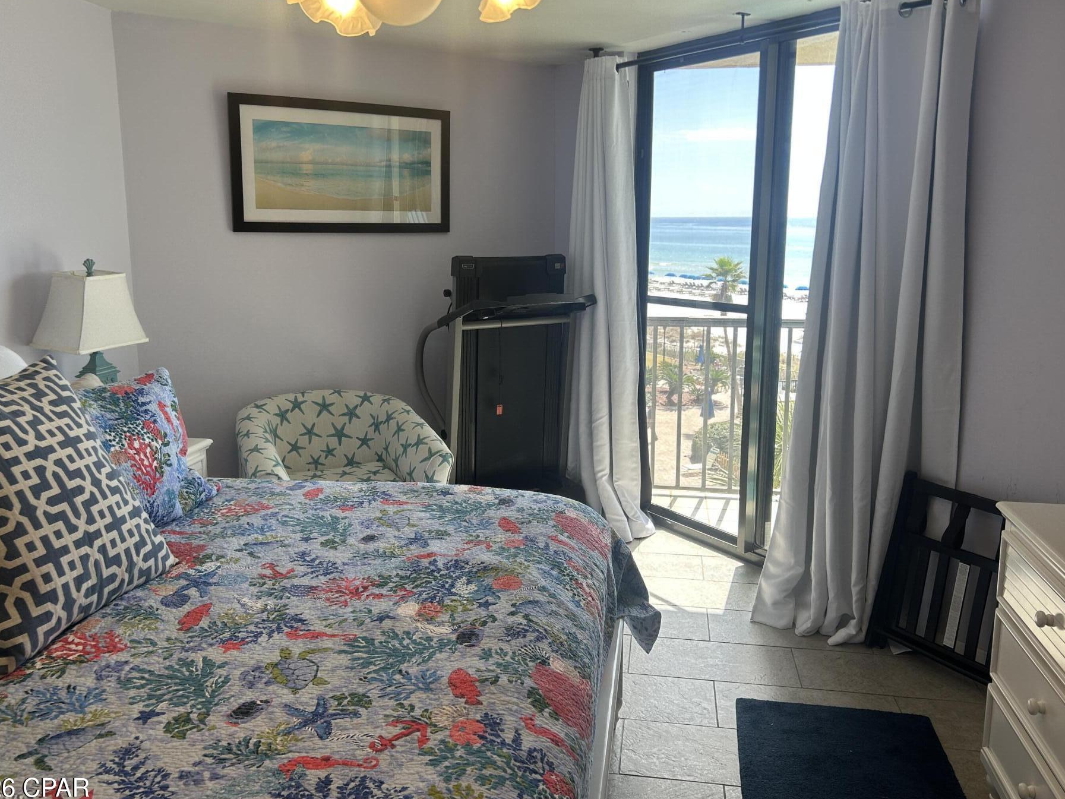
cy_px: 383
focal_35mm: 29
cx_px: 532
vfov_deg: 48.2
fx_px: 892
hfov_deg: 61.7
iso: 40
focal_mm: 5.7
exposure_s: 1/194
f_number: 1.5
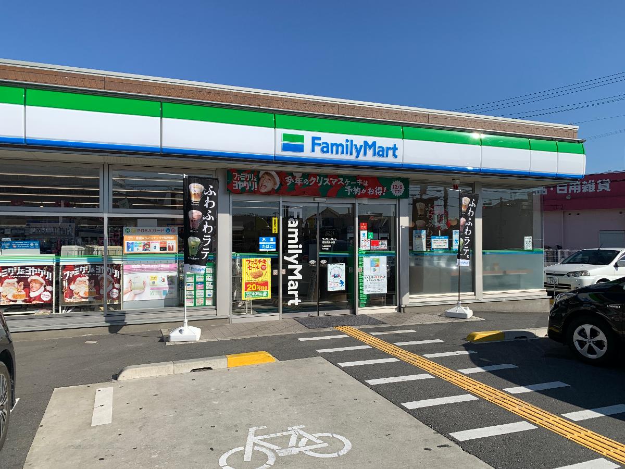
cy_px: 234
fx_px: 469
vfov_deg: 53.1
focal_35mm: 26
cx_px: 312
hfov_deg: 67.3
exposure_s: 1/2681
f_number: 1.8
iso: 25
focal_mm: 4.25
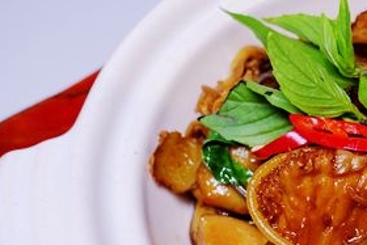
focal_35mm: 65
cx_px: 381
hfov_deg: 28.7
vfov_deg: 20.8
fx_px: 663
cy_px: 176
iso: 125
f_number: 3.5
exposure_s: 1/80
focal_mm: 10.33
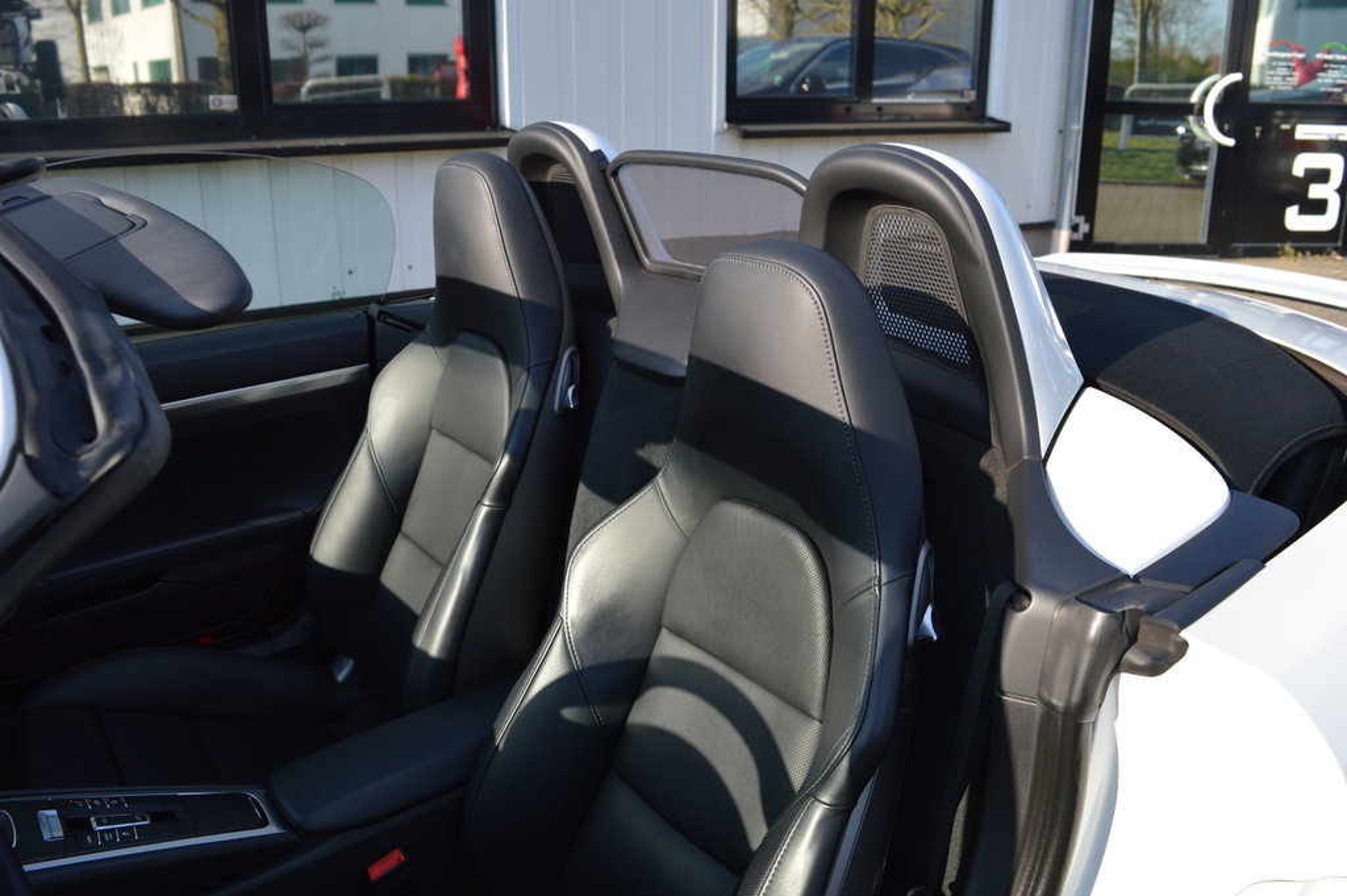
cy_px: 448
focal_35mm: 30
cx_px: 674
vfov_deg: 43.5
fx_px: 1122
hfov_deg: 62.0
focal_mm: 20
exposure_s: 1/200
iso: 100
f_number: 7.1
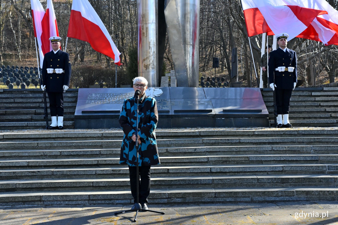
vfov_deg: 22.6
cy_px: 112
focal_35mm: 60
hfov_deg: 33.4
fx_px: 563
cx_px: 169
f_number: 2.8
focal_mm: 40
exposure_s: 1/400
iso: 800
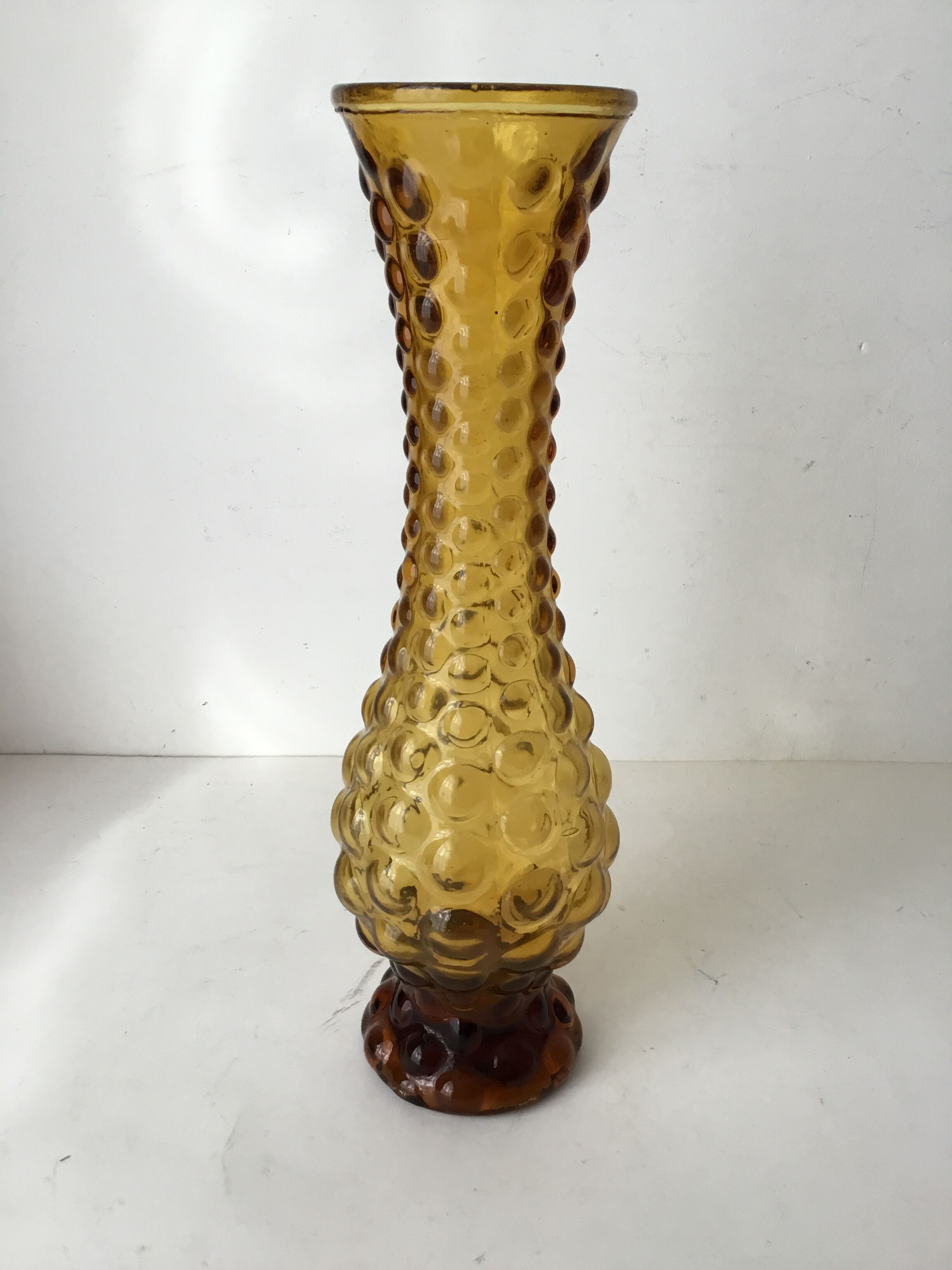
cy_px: 635
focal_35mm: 31
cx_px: 476
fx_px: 1137
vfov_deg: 58.4
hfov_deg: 45.4
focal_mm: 3.3
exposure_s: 1/33
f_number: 2.4
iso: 25
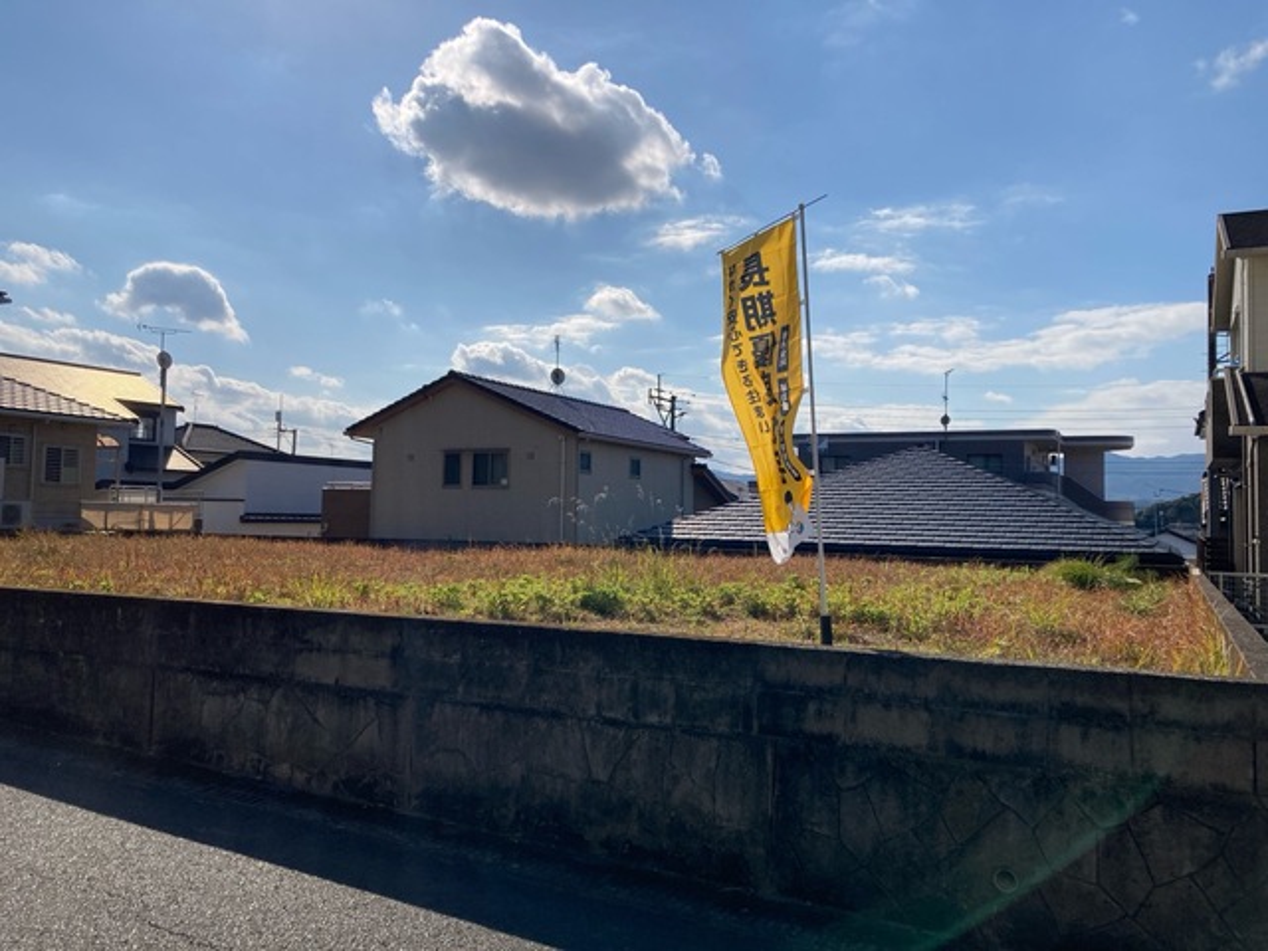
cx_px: 634
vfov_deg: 49.7
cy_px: 476
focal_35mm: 28
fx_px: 1026
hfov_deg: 63.4
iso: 20
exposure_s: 1/6098
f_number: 1.8
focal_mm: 3.99
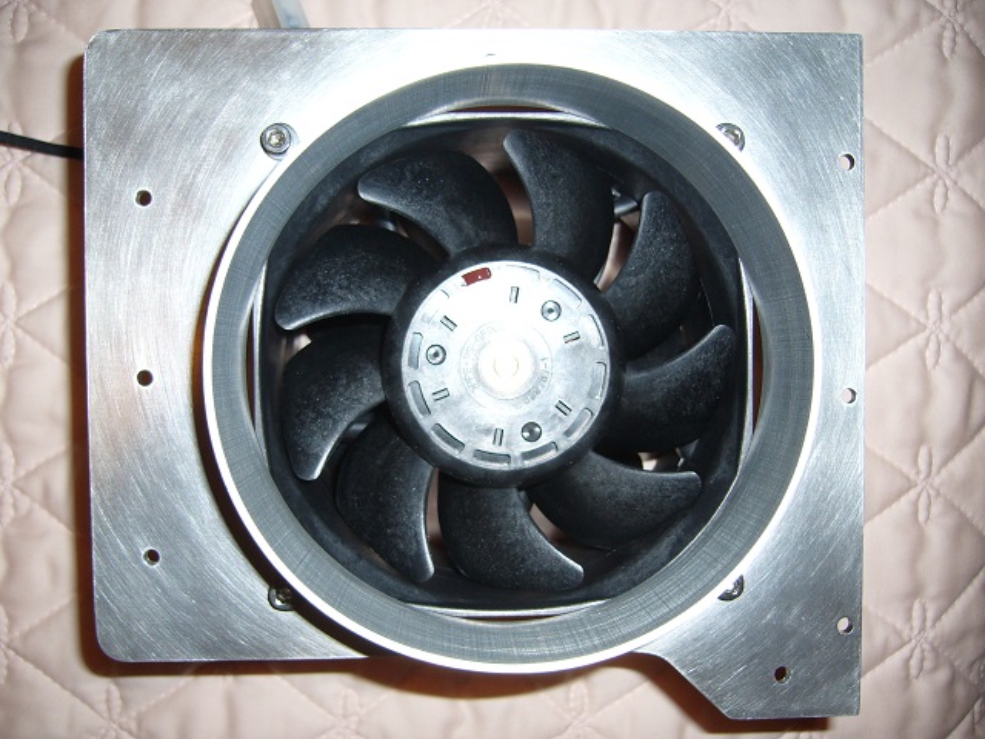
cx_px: 492
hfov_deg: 52.6
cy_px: 370
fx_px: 996
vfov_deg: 40.7
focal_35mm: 35
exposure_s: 1/30
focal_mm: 5.8
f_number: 2.8
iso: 80
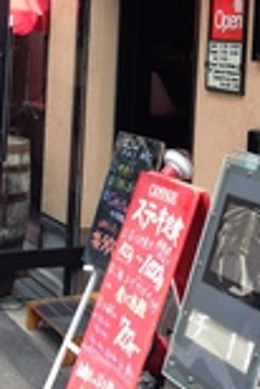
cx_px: 212
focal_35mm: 89
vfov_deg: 22.3
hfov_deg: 15.3
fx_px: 962
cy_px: 45
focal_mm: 4.12
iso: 50
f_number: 2.4
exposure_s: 1/230
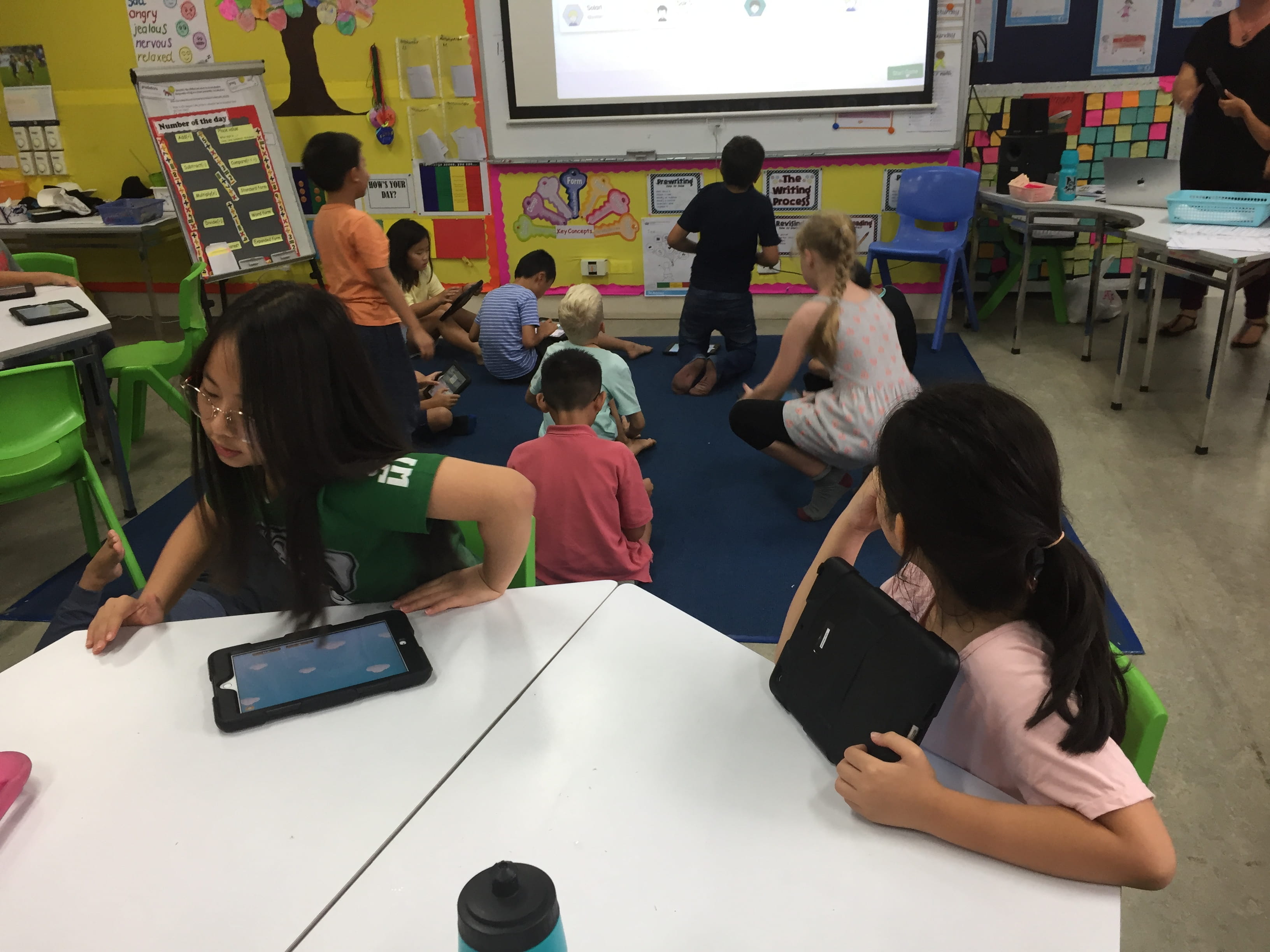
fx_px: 1064
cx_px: 635
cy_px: 476
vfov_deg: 48.2
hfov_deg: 61.7
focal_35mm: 29
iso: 80
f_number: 2.2
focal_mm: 4.15
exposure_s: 1/33
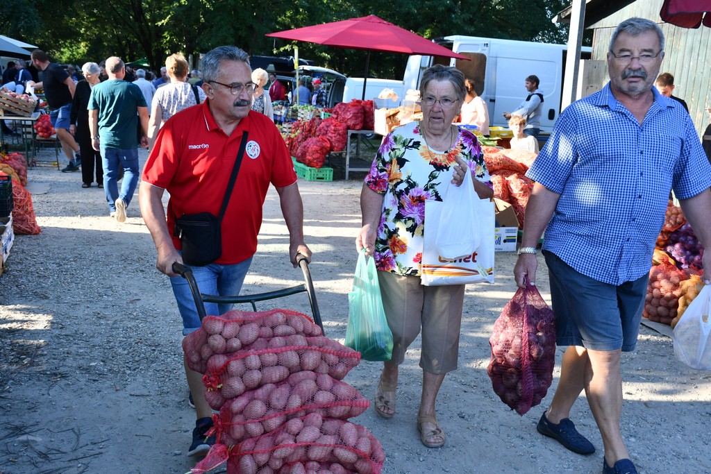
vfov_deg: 34.2
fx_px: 770
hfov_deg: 49.5
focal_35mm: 39
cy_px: 237
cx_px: 356
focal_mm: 26
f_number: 5.6
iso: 280
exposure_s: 1/250
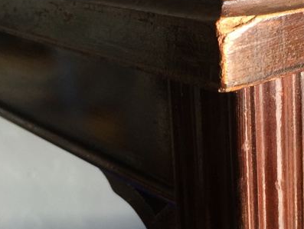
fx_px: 597
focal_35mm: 68
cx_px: 244
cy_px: 63
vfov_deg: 21.5
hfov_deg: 28.0
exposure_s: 1/30
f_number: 2.2
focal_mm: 4.12
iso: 80
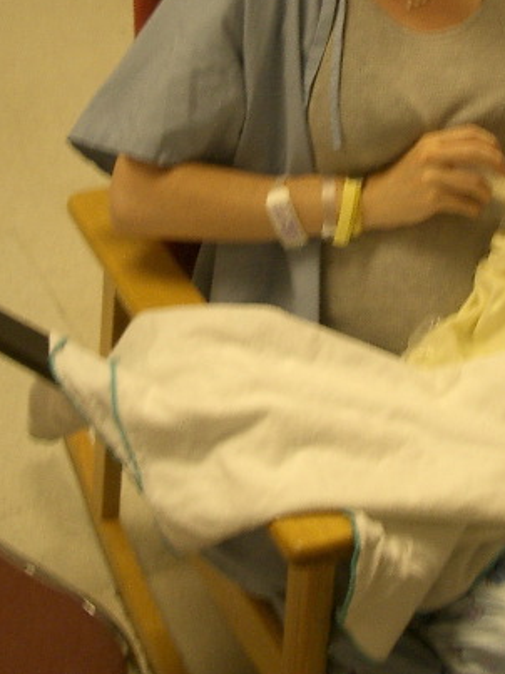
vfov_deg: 26.0
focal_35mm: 74
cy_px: 155
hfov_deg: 19.8
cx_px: 334
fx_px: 1440
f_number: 2.6
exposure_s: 1/20
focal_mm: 5.8
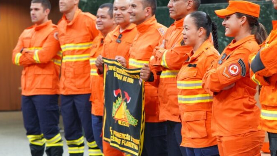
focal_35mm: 113
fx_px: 830
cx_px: 145
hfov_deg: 18.9
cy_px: 65
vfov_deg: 10.7
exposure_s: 1/160
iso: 1000
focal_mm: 79
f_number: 4
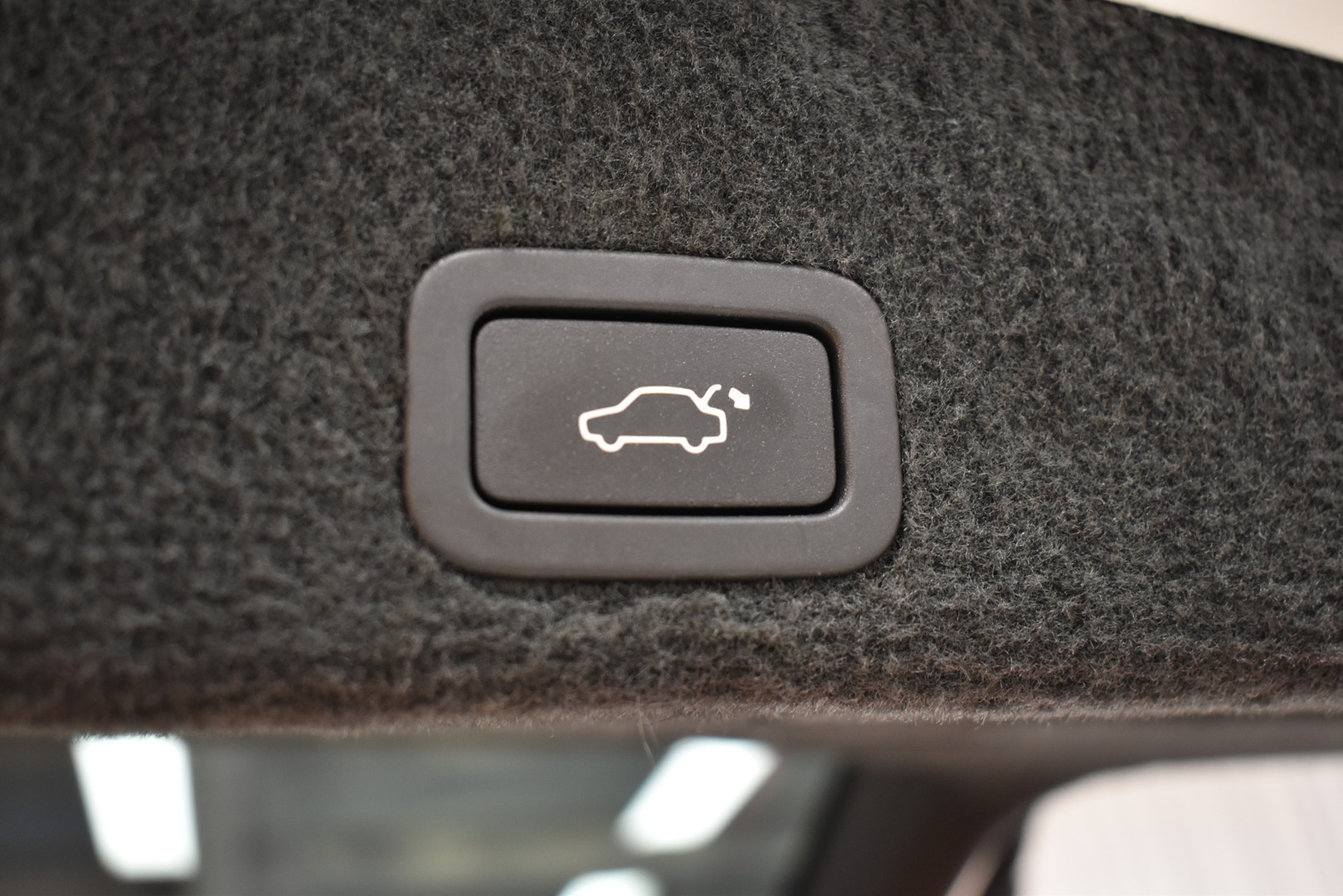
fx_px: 1511
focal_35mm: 40
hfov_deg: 47.9
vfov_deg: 33.0
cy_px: 448
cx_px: 672
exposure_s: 1/40
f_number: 4
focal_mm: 27
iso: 1250
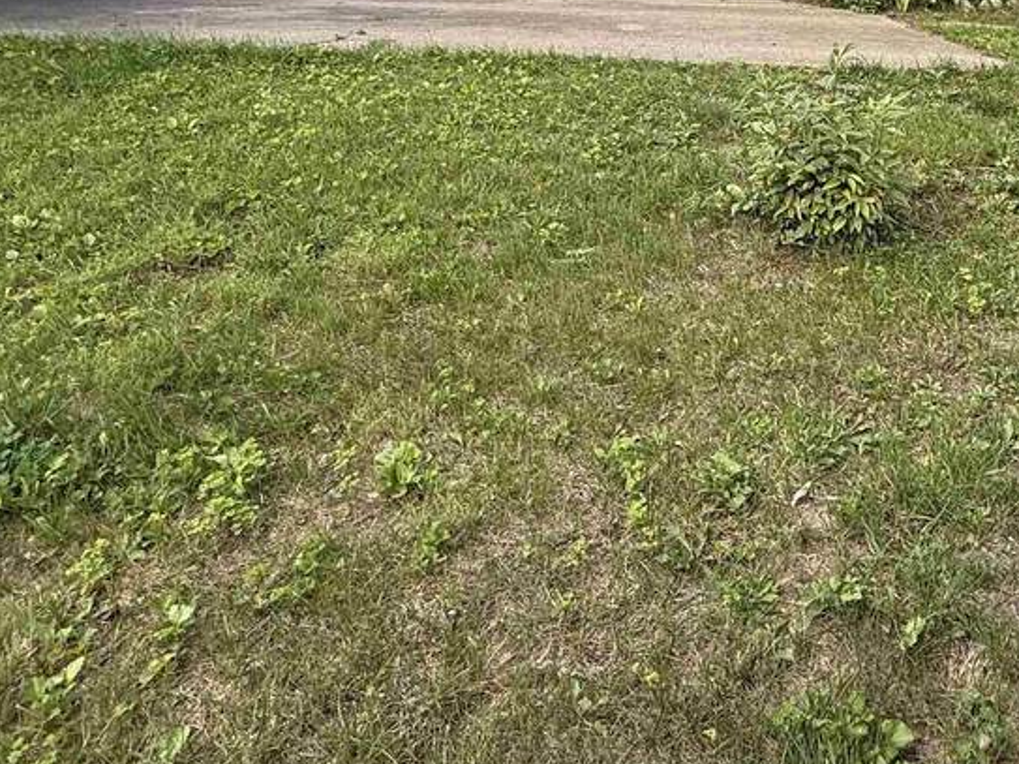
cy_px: 90
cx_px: 833
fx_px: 971
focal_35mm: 33
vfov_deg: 40.0
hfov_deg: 51.5
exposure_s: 1/212
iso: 50
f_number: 2.2
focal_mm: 2.22
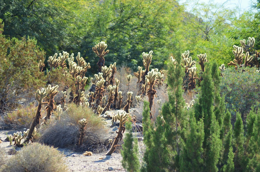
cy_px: 86
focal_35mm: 210
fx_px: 1514
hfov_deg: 9.8
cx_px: 130
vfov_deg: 6.5
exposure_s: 1/1600
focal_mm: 140
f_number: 5
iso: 400
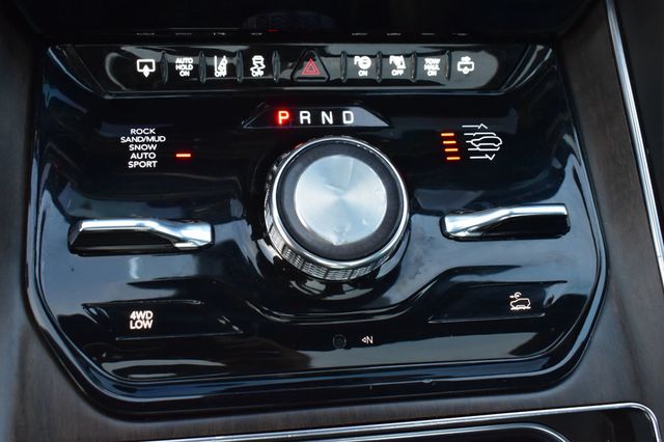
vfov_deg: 30.8
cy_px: 221
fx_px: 802
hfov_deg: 45.0
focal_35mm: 44
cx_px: 332
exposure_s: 1/15
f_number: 6.3
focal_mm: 29
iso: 1400
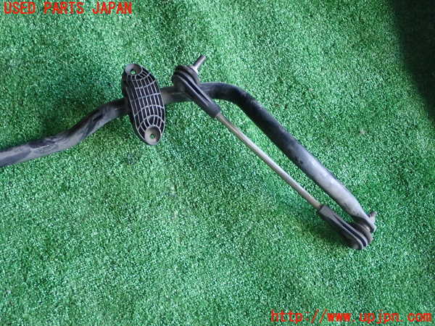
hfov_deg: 33.2
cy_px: 163
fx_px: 729
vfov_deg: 25.2
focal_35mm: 58
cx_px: 218
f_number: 3.5
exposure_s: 1/60
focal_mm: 10.35
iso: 400
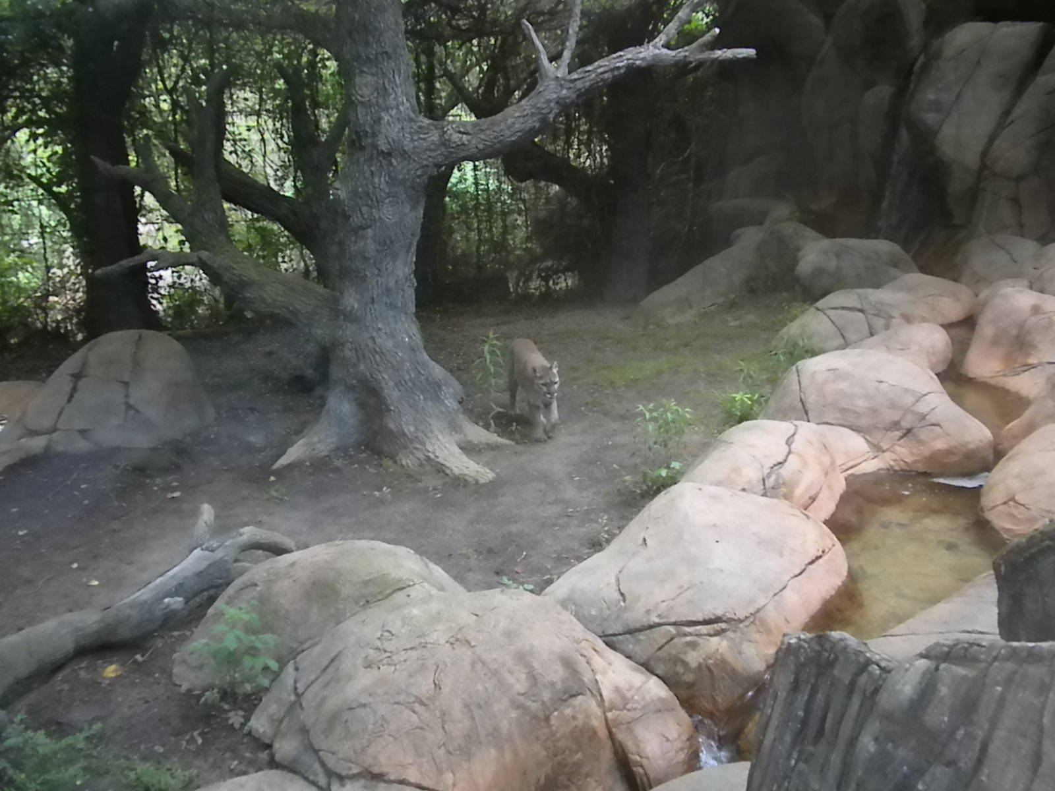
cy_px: 396
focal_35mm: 37
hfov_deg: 50.1
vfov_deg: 38.7
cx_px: 528
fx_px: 1128
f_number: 3.5
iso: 640
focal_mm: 6.6
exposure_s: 1/108
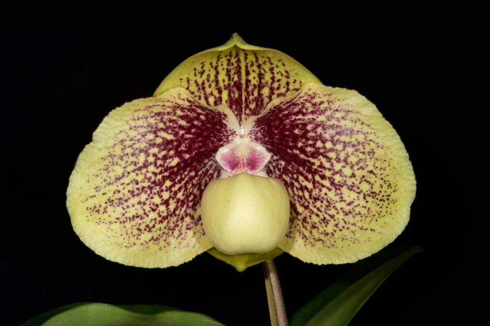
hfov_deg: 19.5
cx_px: 245
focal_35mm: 105
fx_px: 1429
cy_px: 163
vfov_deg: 13.0
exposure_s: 1/60
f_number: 20
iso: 400
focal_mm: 105
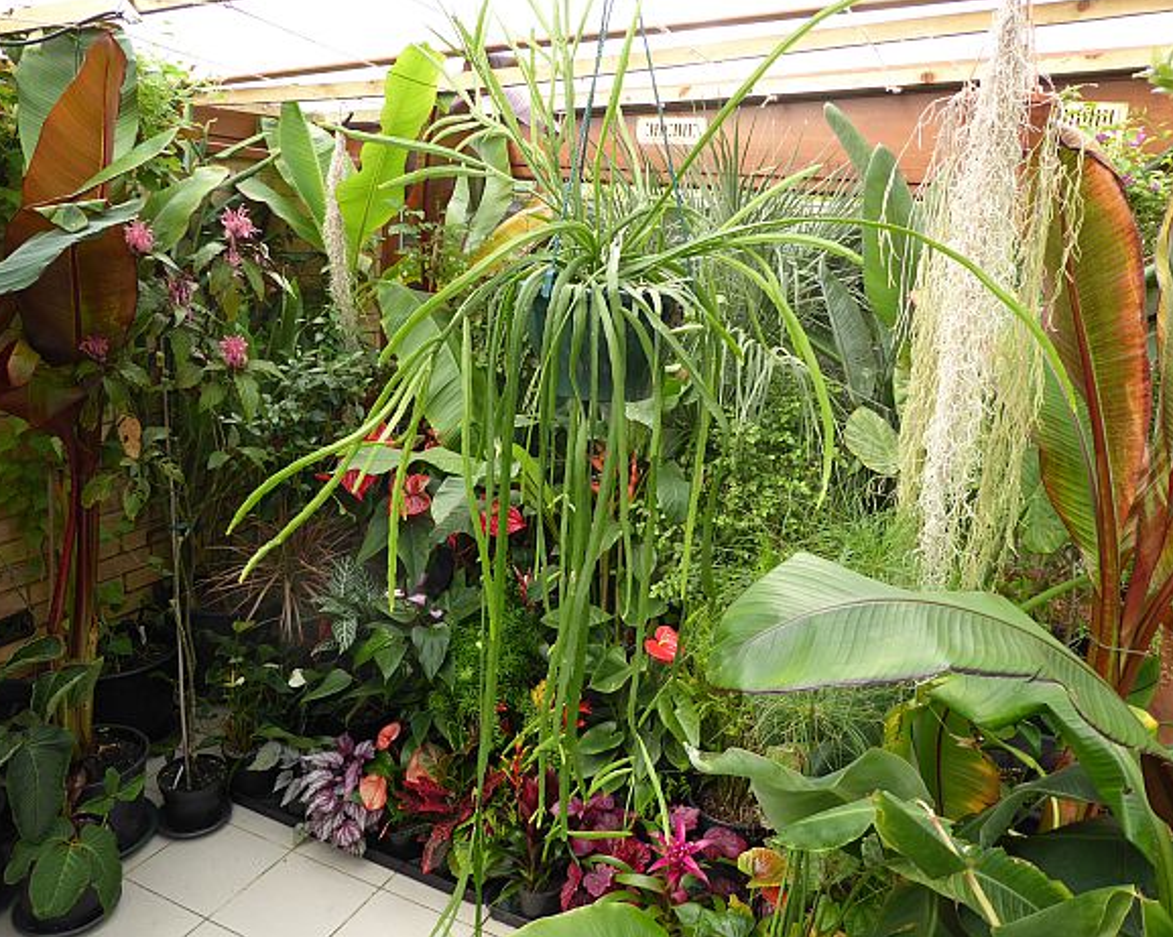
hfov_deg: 66.1
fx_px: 902
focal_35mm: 26
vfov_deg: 54.9
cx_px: 592
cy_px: 451
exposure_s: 1/100
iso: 100
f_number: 3.3
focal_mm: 4.3
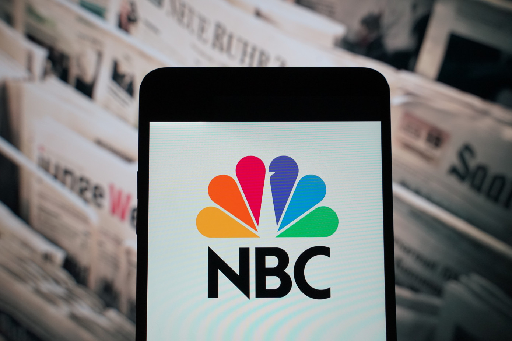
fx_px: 583
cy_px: 170
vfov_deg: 32.6
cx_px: 256
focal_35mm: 41
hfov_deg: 47.4
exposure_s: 1/60
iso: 2000
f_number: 6.3
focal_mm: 41
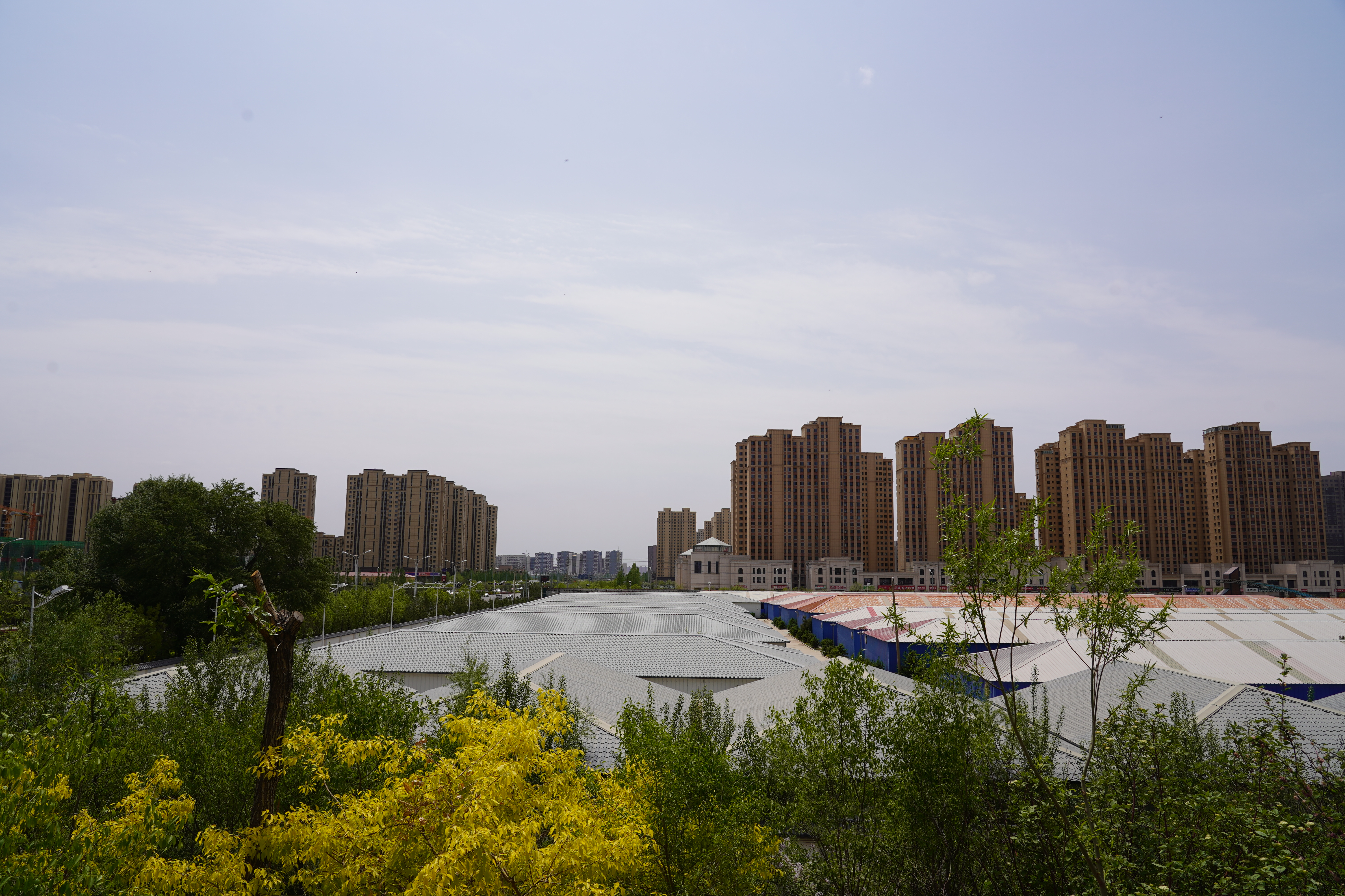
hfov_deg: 73.7
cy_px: 448
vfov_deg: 53.1
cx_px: 672
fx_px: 897
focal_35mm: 24
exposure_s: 1/400
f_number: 10
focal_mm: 24
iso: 100
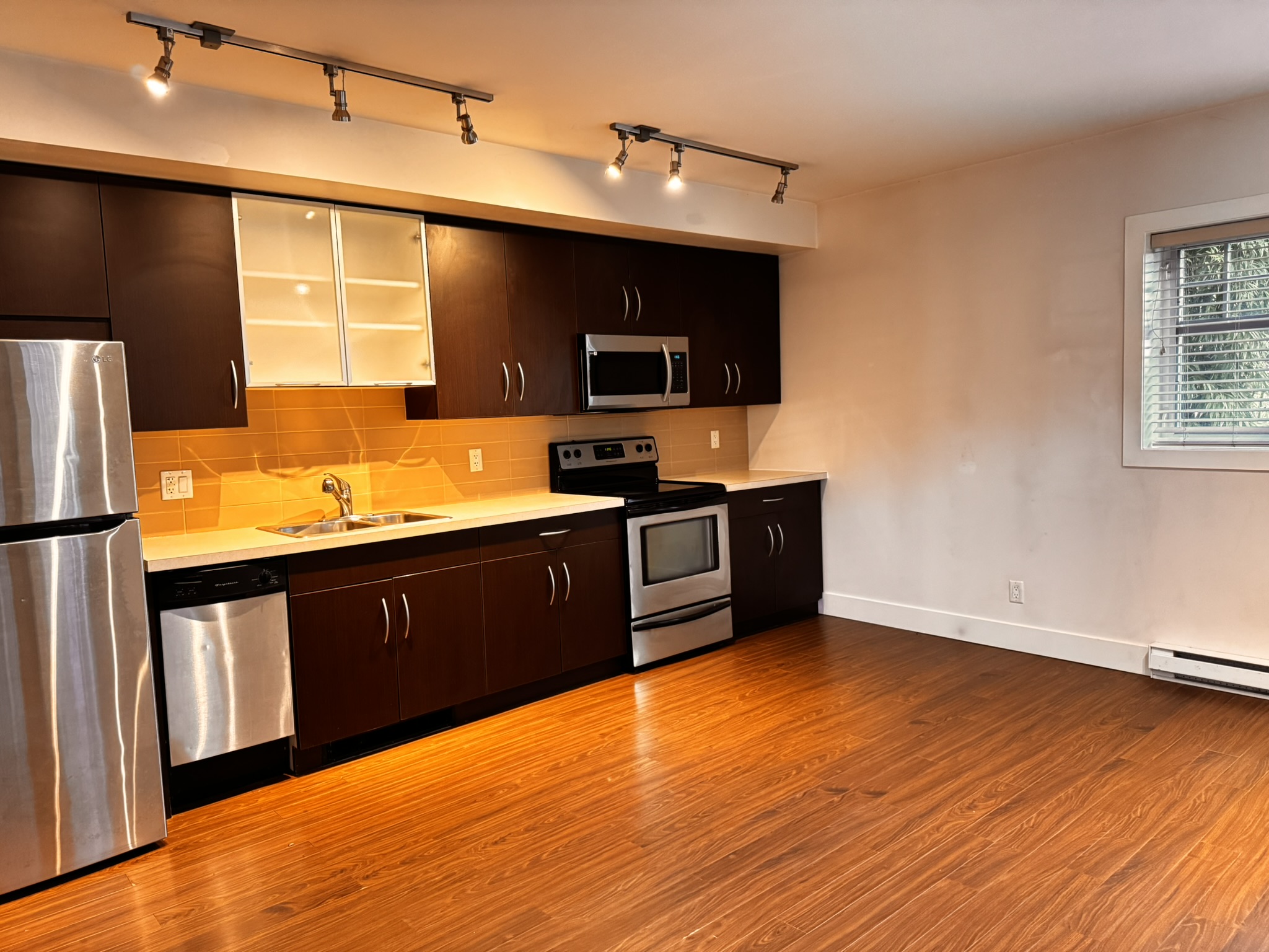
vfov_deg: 56.8
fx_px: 880
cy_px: 476
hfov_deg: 71.6
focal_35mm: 24
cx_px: 634
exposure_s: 1/40
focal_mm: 6.76
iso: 1000
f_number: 1.78
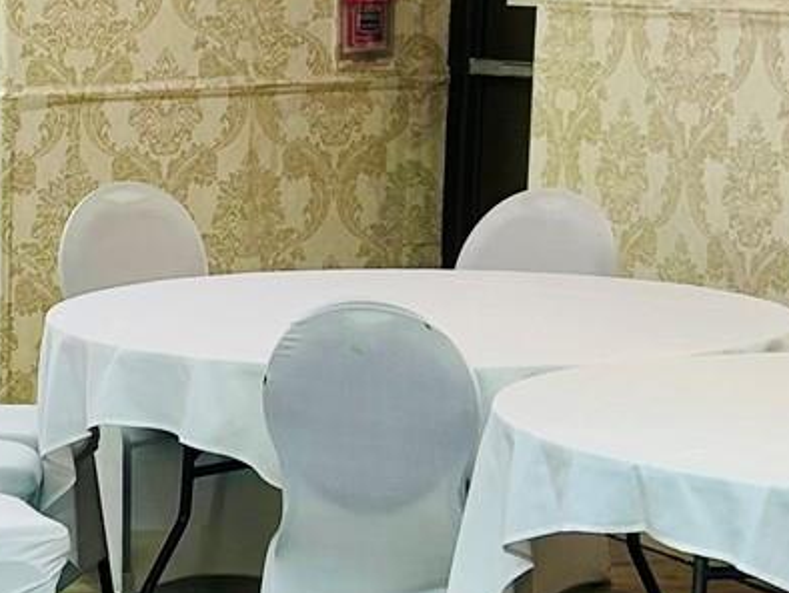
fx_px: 3079
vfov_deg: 11.0
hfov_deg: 13.1
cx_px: -671
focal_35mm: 135
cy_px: 461
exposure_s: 1/61
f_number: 1.5
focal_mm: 5.7
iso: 40
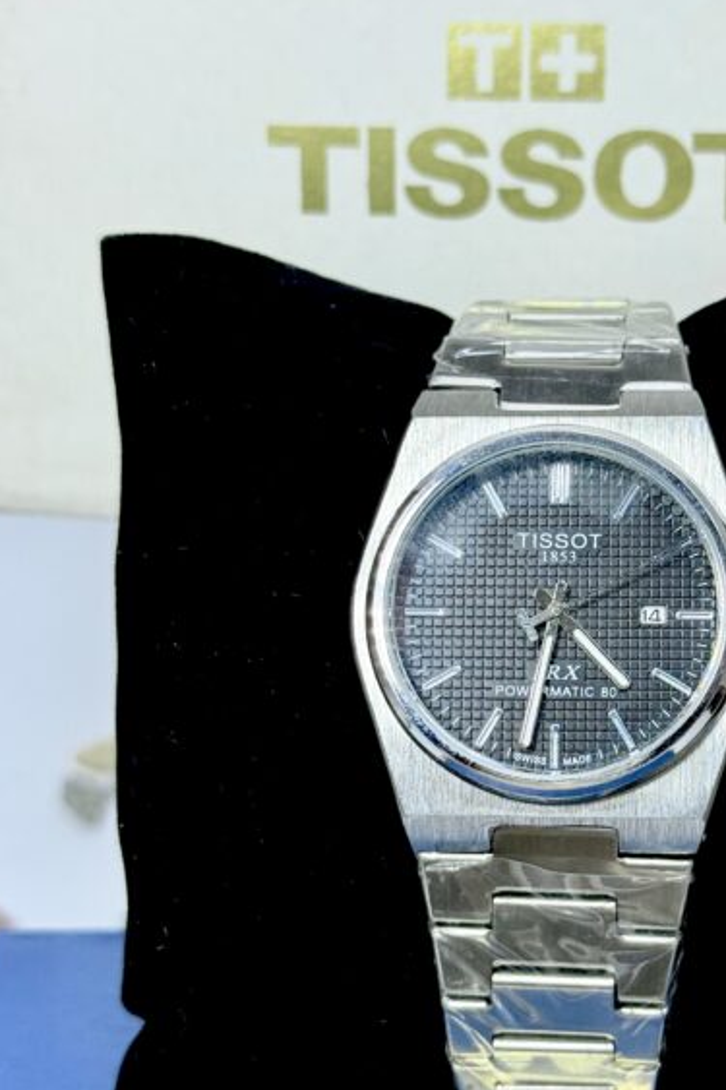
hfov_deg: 19.0
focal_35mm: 71
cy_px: 596
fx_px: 2149
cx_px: 565
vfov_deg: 28.4
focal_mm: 6.76
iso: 50
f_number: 1.78
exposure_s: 1/121
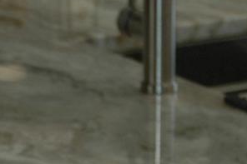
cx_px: -94
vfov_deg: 5.9
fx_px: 1500
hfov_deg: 9.2
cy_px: 435
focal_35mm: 219
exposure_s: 1/60
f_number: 4.5
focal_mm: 27
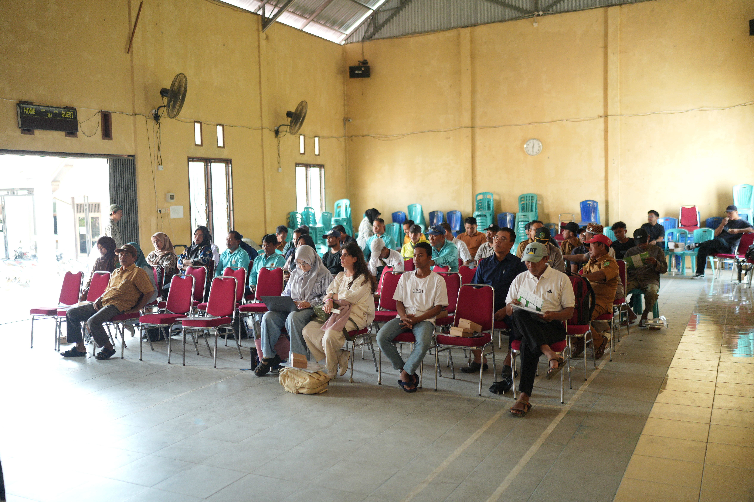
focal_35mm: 35
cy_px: 251
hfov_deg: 54.4
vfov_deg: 37.9
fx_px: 733
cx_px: 377
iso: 1250
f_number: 1.4
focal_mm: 35
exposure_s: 1/125
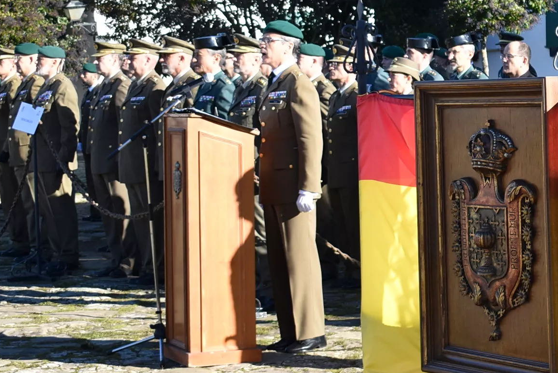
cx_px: 635
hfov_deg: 17.0
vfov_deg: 11.8
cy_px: 153
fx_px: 1799
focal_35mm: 116
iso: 200
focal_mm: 30
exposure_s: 1/640
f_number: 5
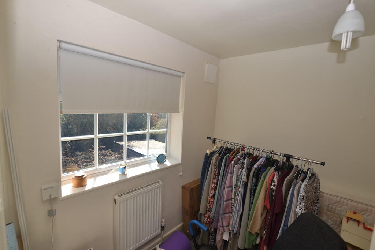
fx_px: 156
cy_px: 125
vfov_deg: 77.3
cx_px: 188
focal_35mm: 15
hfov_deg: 100.4
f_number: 5.6
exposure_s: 1/200
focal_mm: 10
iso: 200
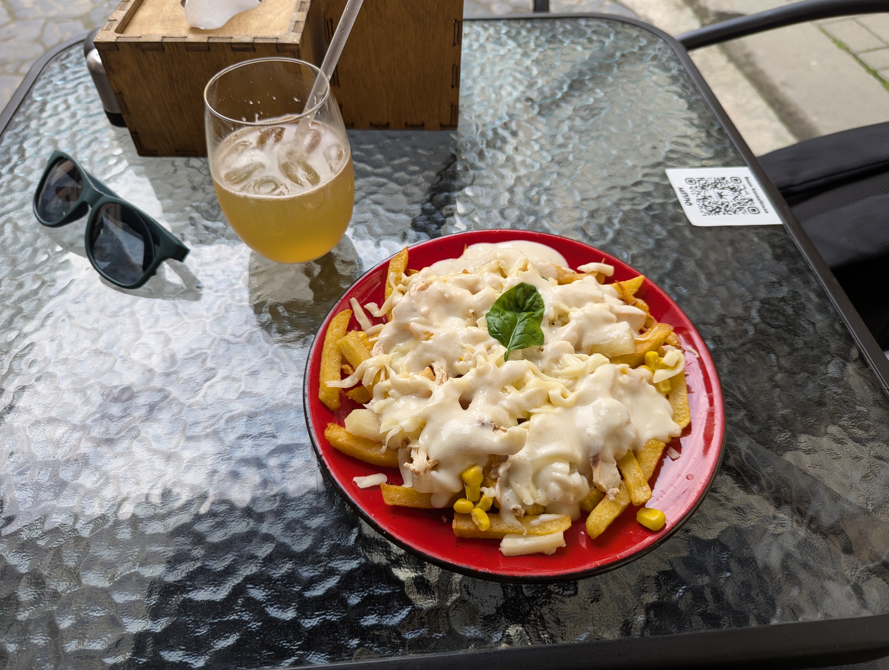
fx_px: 617
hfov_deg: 71.5
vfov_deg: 56.9
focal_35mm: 24
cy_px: 335
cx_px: 444
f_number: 1.85
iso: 42
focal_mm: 6.81
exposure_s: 1/105
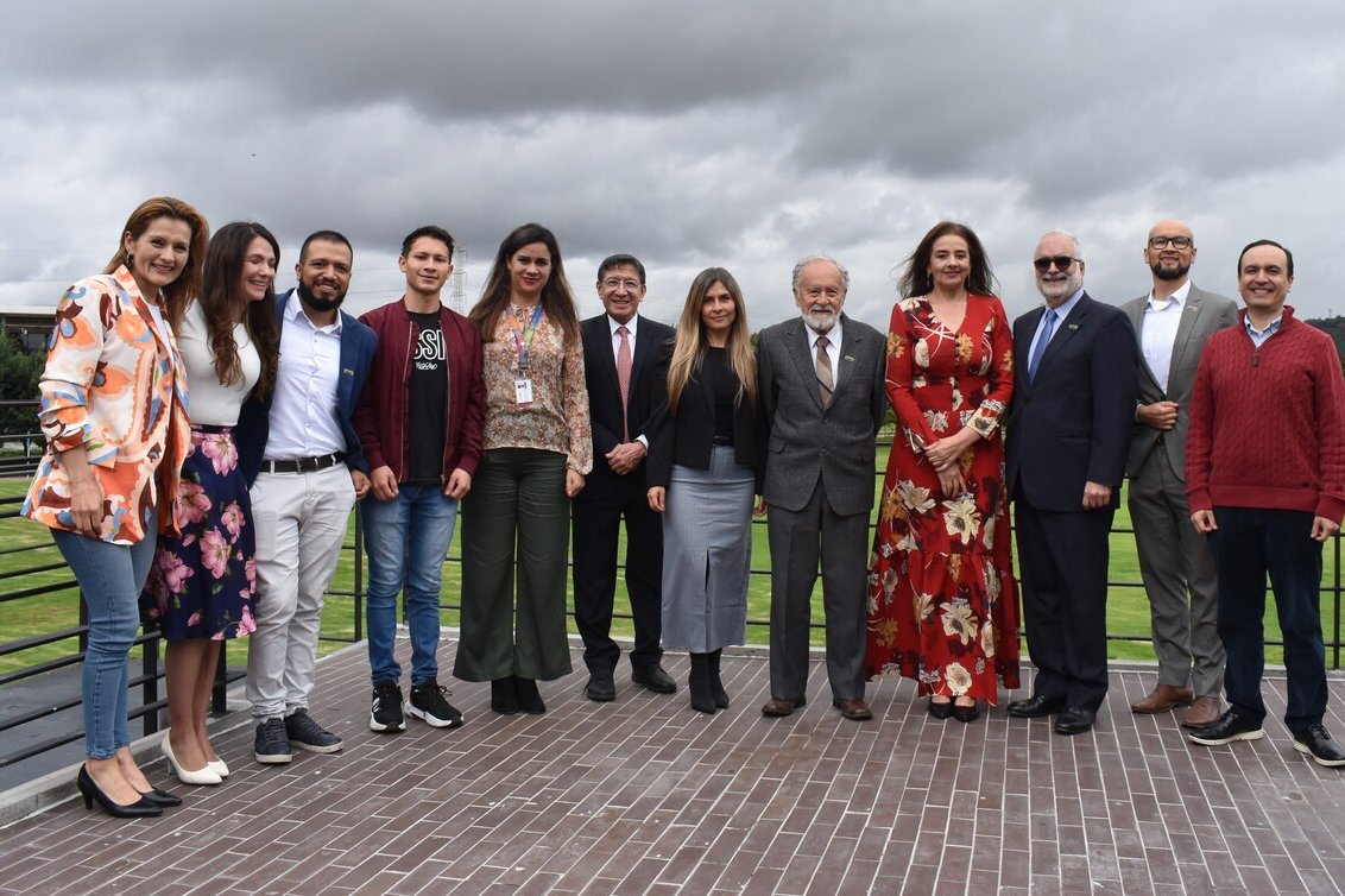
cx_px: 672
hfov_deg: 67.4
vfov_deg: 47.9
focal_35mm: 27
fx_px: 1008
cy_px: 448
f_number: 8
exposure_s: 1/500
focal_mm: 18
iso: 500
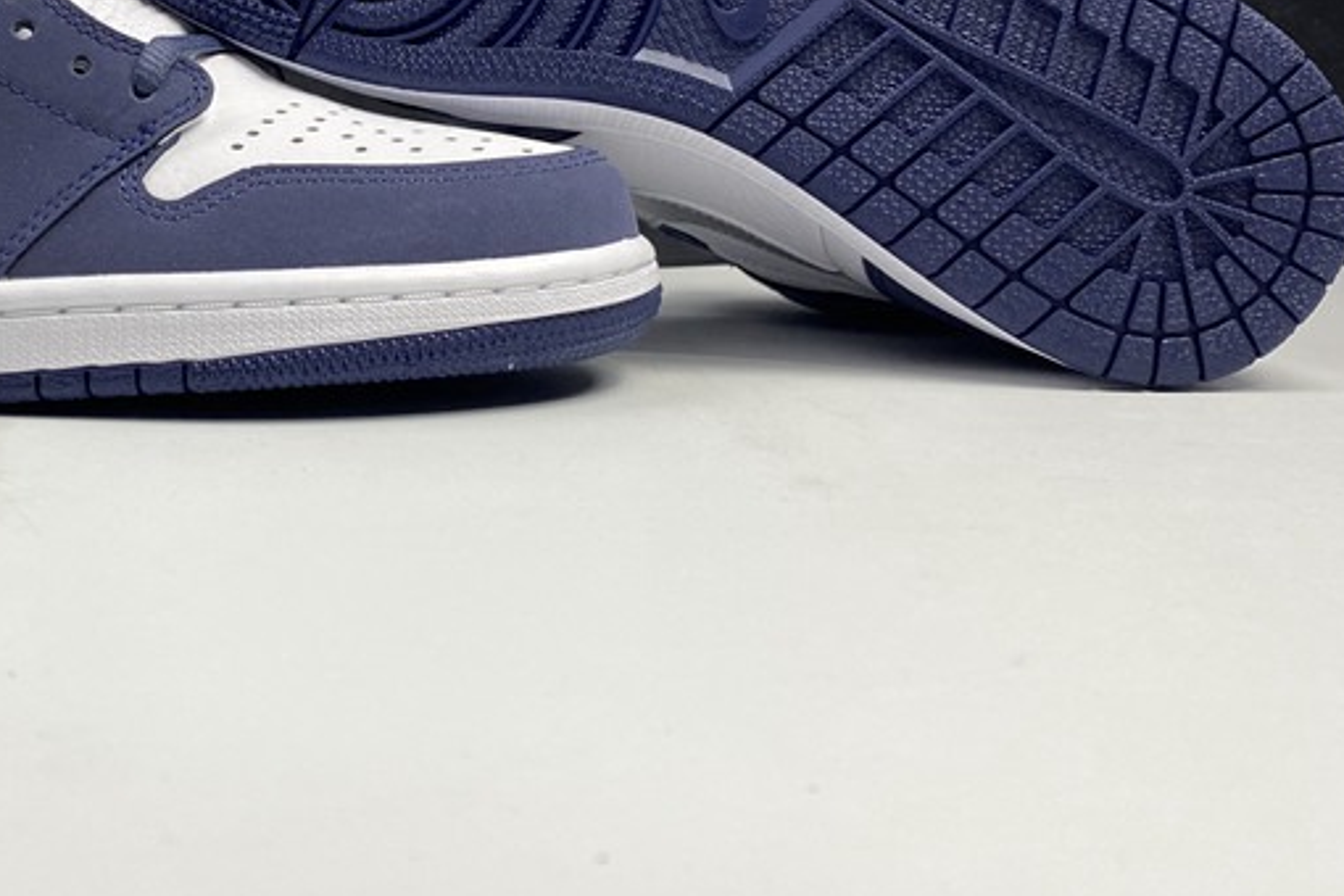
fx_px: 1979
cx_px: 293
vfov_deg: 24.8
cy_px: 103
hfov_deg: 36.4
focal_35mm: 53
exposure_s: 1/100
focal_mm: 4.25
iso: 40
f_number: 1.8
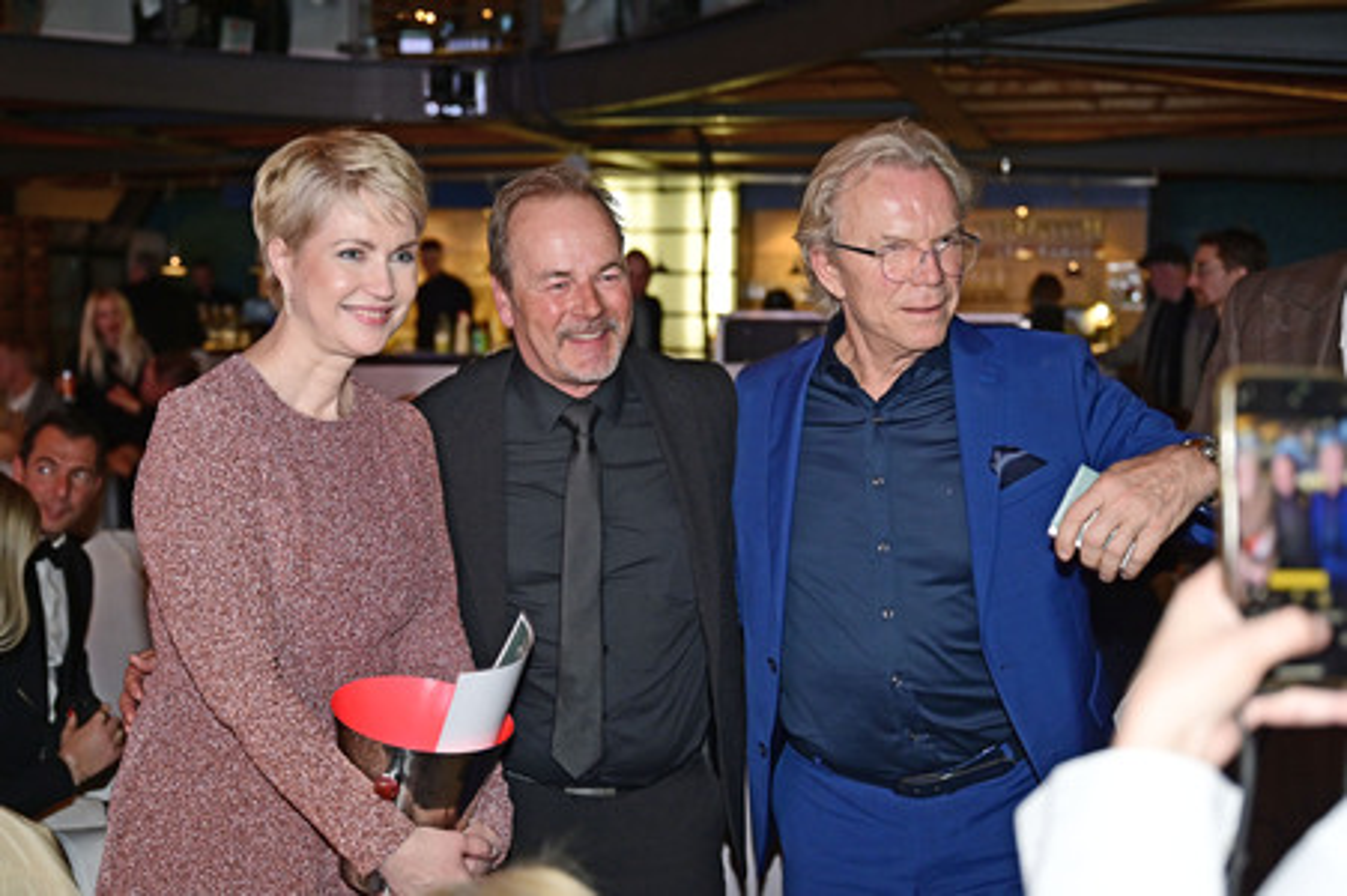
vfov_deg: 28.6
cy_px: 448
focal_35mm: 47
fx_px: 1757
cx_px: 674
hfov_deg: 41.9
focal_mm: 47
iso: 1600
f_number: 3.2
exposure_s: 1/200
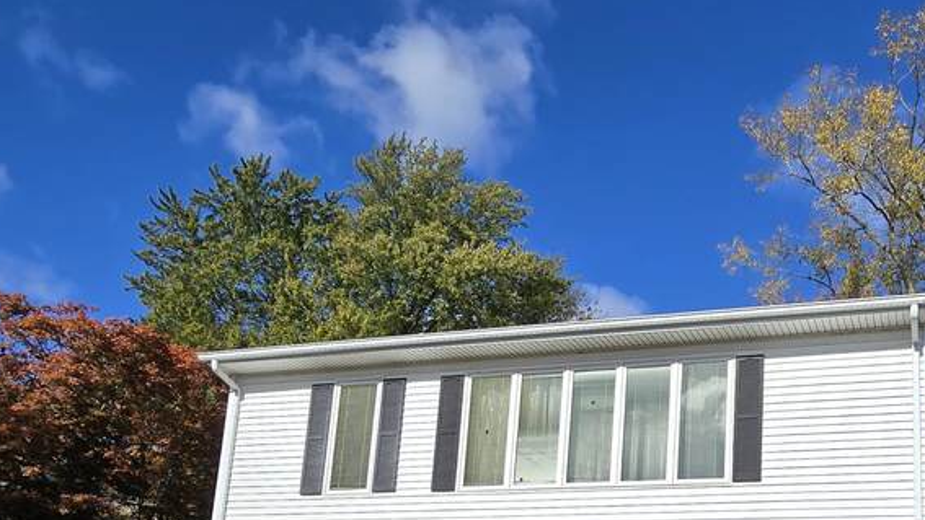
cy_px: 541
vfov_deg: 33.1
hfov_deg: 56.9
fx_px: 785
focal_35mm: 32
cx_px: 731
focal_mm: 2.2
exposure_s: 1/3273
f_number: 2.2
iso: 50
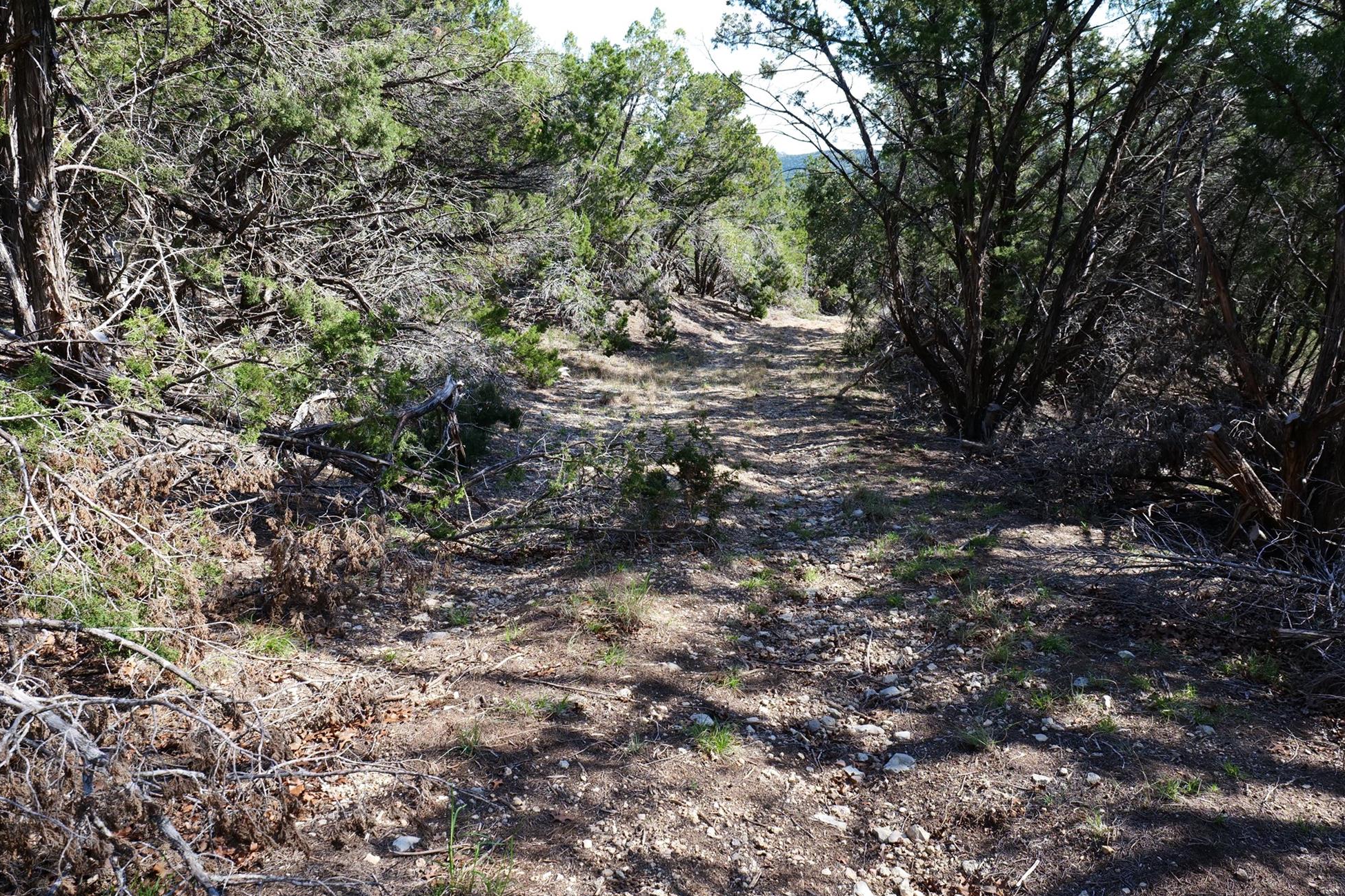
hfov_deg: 81.2
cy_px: 448
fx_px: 785
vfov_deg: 59.5
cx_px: 705
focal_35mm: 21
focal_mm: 20
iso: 1600
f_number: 8
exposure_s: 1/640
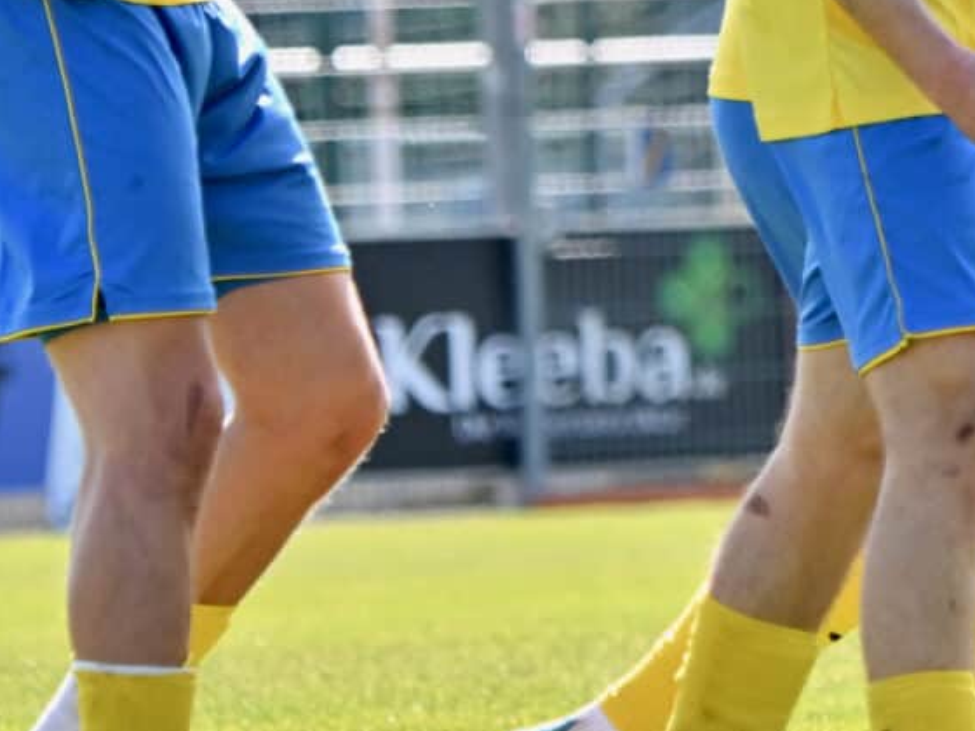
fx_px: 21772
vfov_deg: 1.9
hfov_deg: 2.6
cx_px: 970
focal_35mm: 773
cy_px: 37
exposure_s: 1/1600
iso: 640
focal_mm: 220
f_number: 5.3
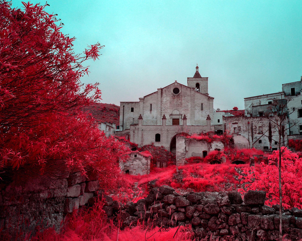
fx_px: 304
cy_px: 120
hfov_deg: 52.6
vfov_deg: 43.4
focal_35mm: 34
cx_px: 175
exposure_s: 1/400
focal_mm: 20
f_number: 6.3
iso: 100
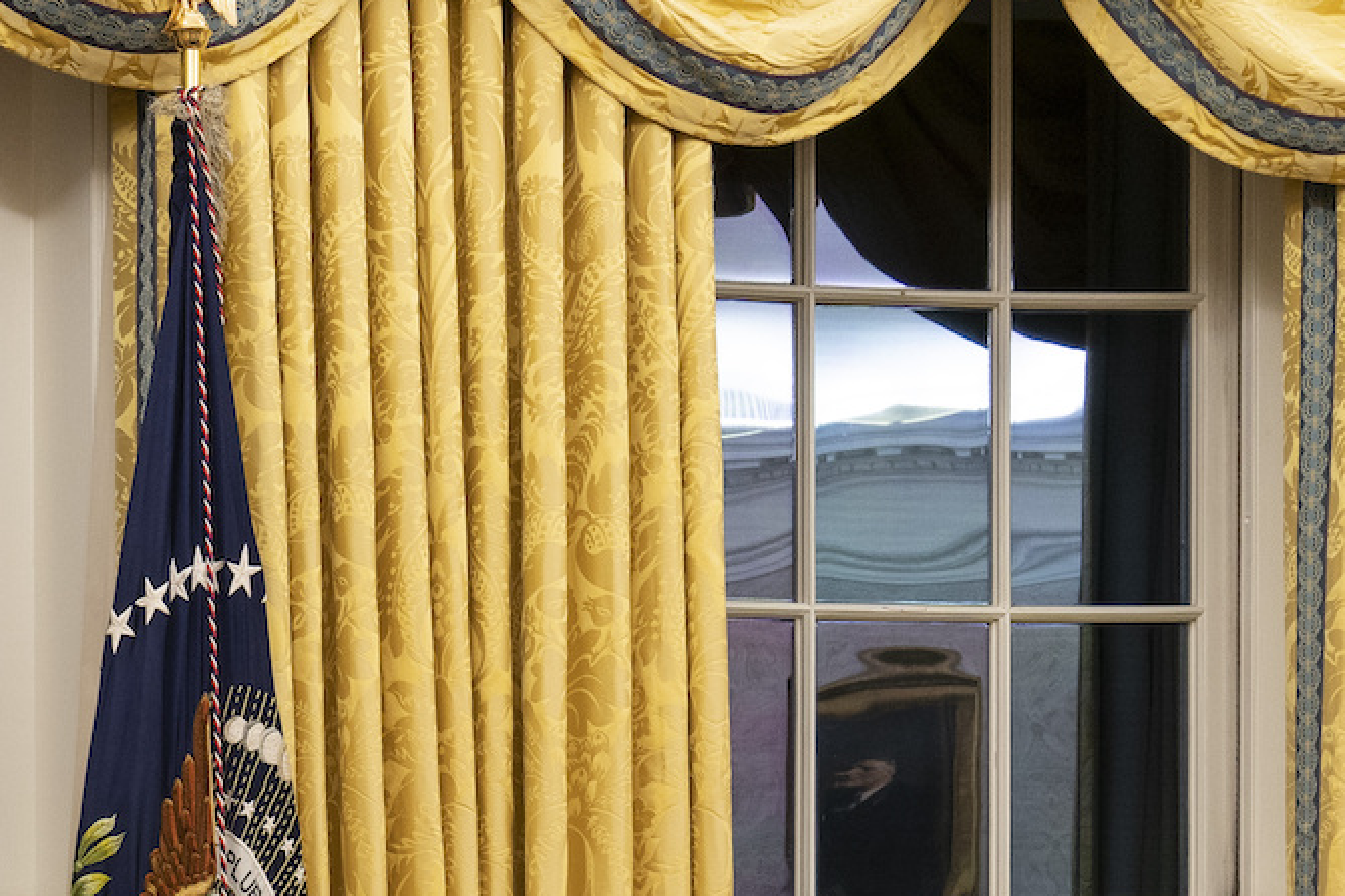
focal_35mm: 89
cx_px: 145
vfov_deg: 14.8
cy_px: 1095
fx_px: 3325
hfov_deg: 22.3
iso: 1000
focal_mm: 31
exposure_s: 1/80
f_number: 5.6
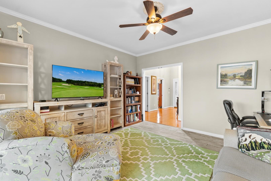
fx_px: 113
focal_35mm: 15
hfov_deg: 100.4
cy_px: 90
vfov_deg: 77.3
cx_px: 136
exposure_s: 1.3
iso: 100
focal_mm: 10
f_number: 4.5
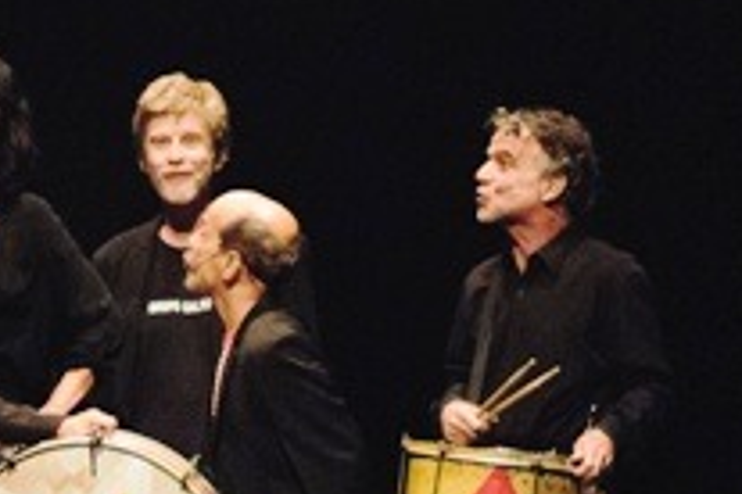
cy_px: 263
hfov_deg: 4.5
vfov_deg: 3.0
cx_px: -125
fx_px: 9501
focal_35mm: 461
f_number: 2.8
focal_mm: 110
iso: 3200
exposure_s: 1/100
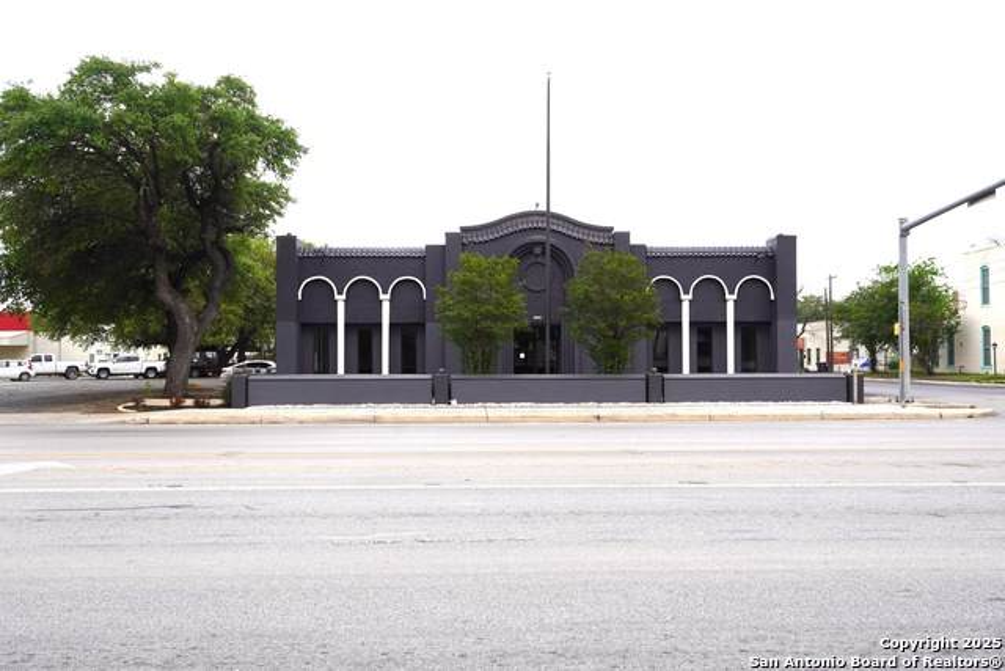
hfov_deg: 63.2
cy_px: 336
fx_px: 817
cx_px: 502
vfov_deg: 44.6
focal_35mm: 29
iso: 100
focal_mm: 19.5
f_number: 9
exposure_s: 1/125
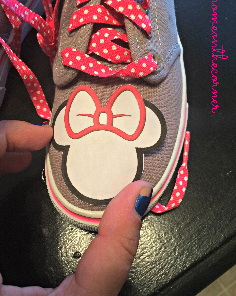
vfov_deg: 57.2
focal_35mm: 31
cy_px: 155
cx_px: 116
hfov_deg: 47.1
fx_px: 271
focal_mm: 4.15
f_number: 2.2
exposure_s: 1/30
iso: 125
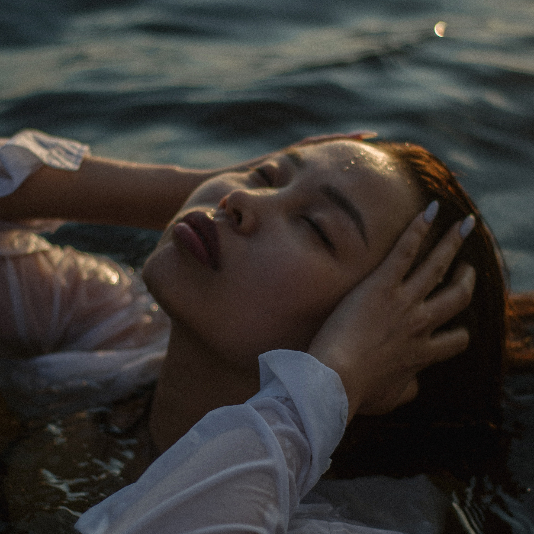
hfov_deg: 16.4
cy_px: 287
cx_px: 259
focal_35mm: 106
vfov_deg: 16.4
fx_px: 1850
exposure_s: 1/2500
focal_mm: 50
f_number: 1.8
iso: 100
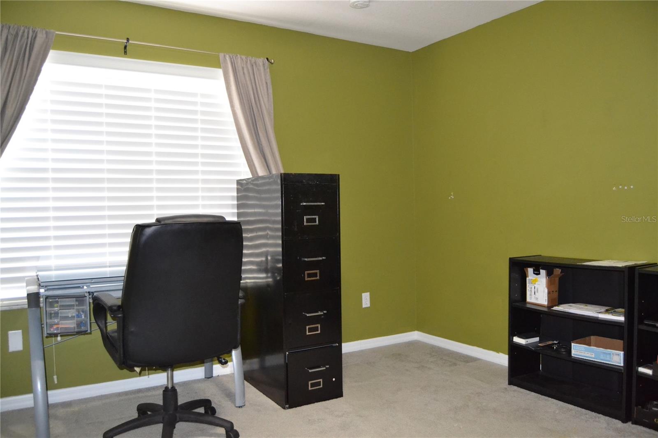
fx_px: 493
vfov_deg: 47.9
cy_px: 219
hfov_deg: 67.4
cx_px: 329
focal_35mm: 27
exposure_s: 1/60
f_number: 3.5
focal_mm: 18
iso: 2800
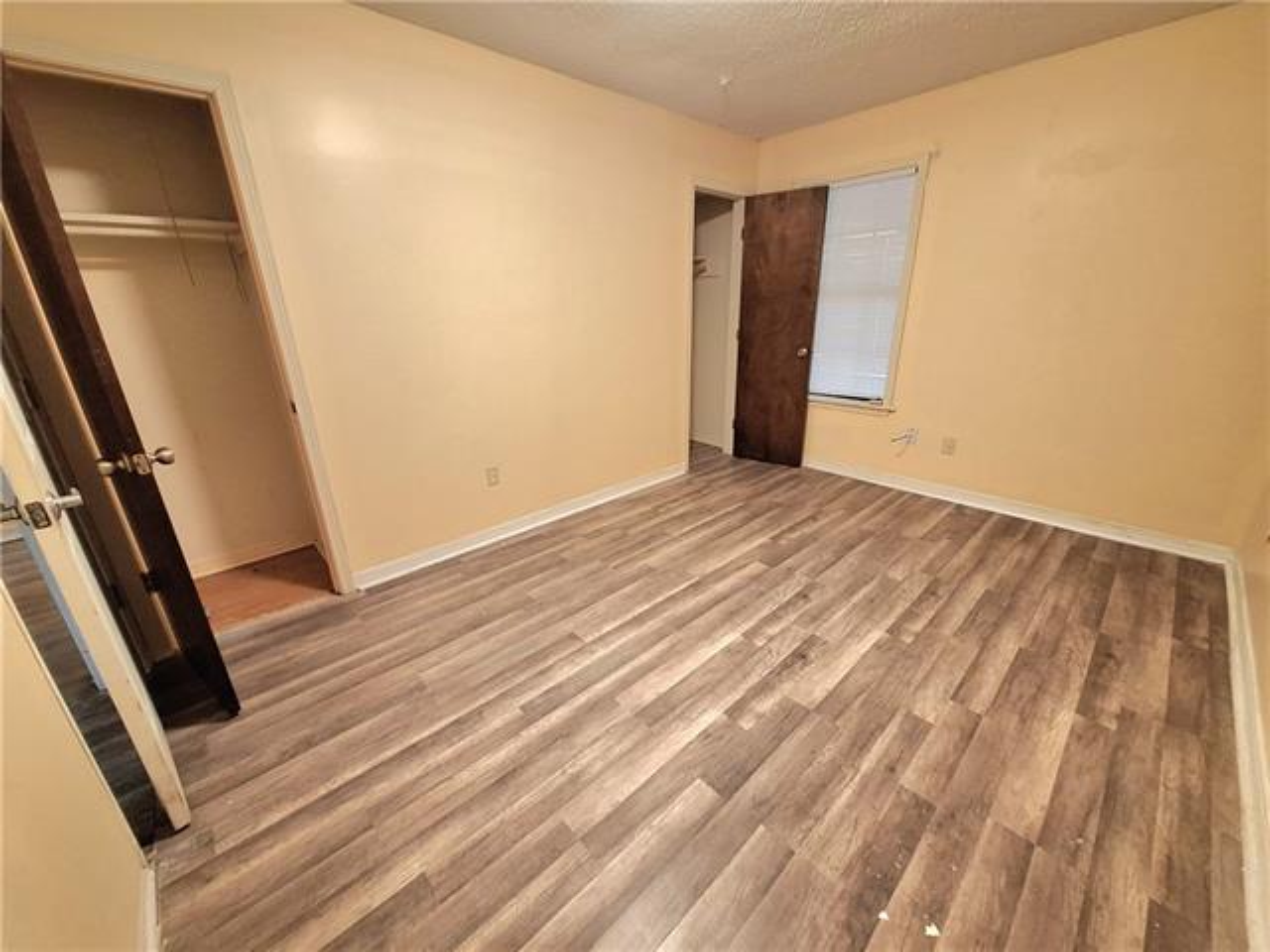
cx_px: 635
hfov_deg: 106.2
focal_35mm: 13
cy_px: 476
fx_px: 477
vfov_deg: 89.9
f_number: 2.2
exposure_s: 1/24
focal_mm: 1.74
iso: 320
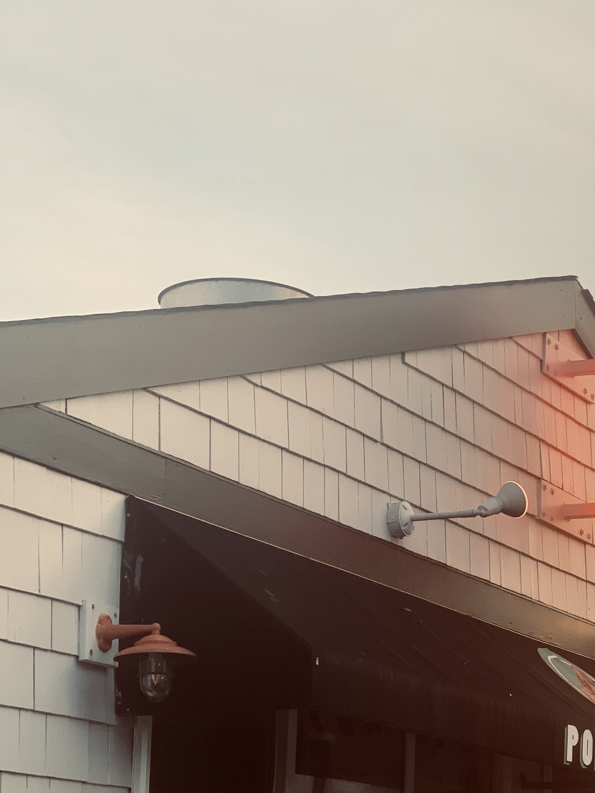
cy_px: 710
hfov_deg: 15.6
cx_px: 523
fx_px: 2154
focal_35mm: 94
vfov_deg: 20.5
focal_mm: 6
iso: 16
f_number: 2.4
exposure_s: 1/60
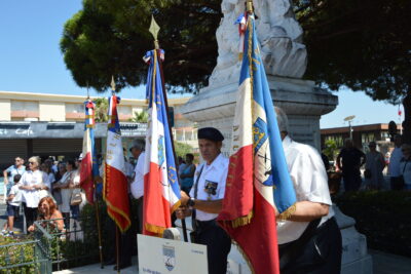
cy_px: 137
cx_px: 206
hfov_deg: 59.5
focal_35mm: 32
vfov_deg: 41.7
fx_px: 360
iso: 100
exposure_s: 1/250
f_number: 8
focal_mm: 21
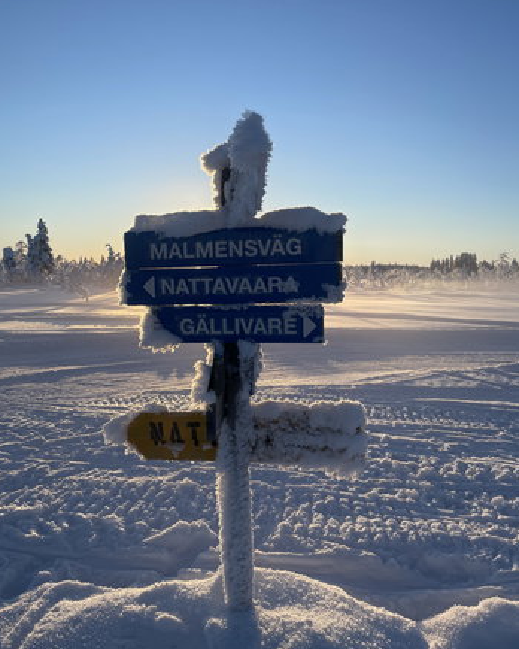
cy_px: 307
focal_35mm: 28
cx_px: 255
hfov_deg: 51.5
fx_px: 538
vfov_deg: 62.2
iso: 32
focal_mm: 4.2
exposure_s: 1/2882
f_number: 1.6
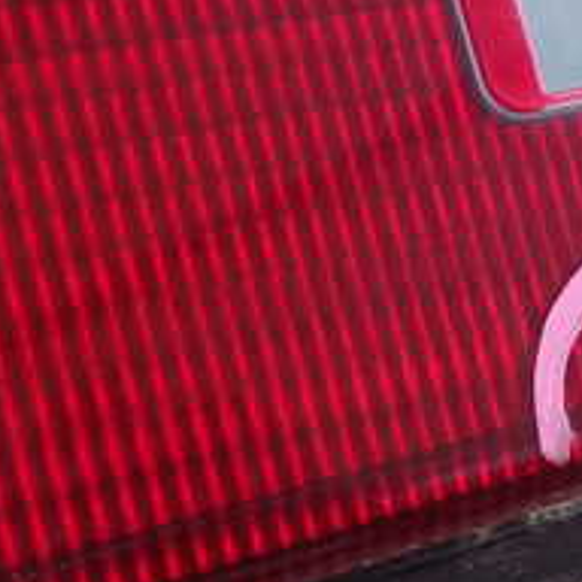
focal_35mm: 83
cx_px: 728
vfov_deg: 20.9
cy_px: 236
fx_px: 1579
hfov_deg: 19.5
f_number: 2.3
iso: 125
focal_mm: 5.4
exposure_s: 1/60
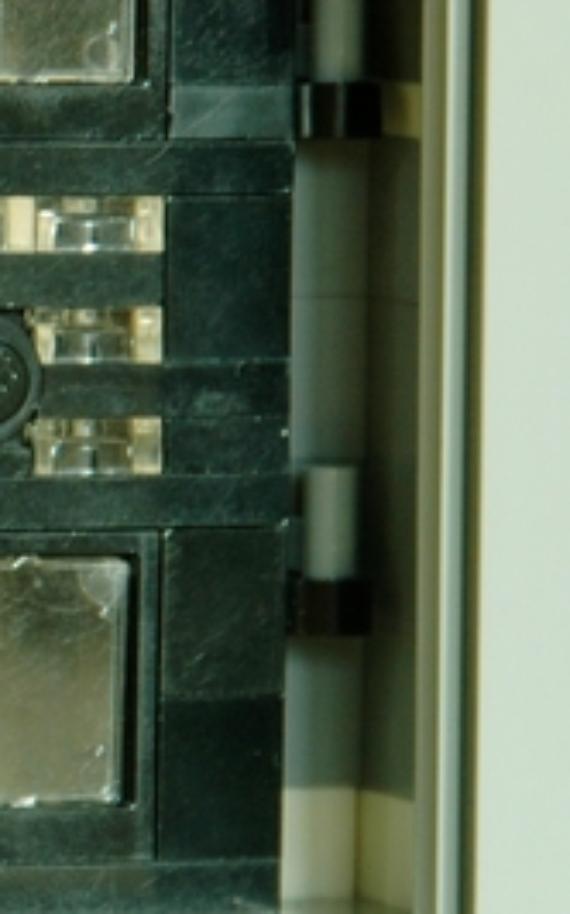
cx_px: -110
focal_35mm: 643
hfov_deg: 2.0
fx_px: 15999
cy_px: 316
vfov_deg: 3.3
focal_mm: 140
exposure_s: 1/10
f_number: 6
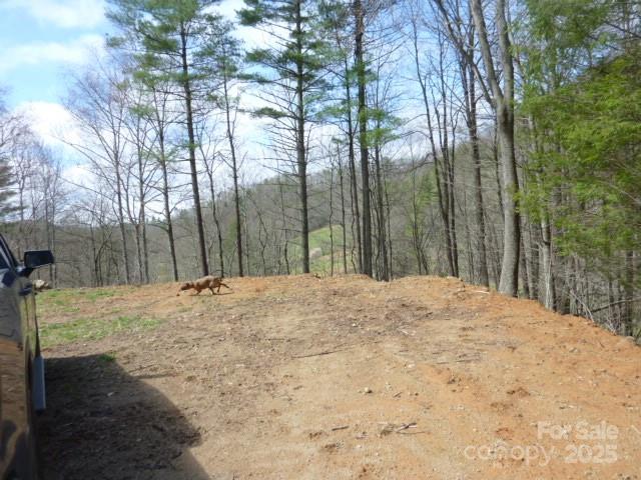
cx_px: 320
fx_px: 463
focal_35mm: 25
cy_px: 240
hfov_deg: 69.4
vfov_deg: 54.9
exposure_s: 1/500
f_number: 3.3
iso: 80
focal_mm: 4.1
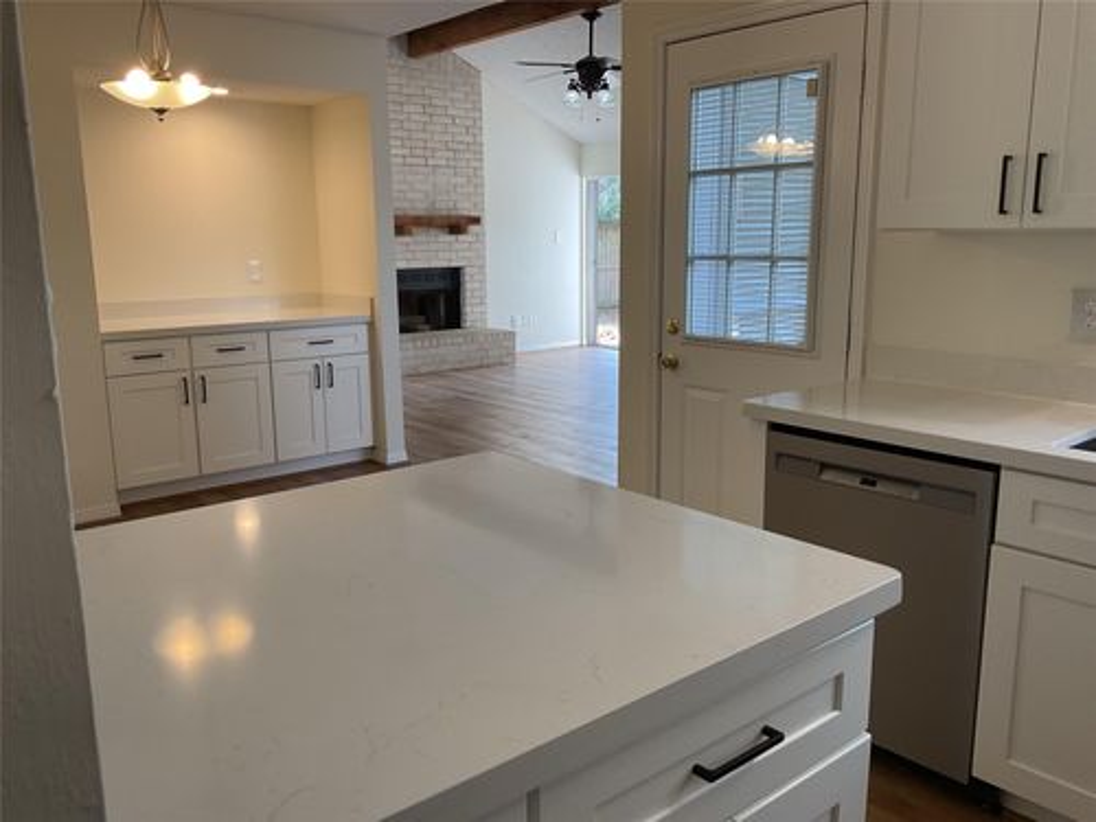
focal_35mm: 29
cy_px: 411
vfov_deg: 48.2
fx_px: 918
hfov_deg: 61.7
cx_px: 548
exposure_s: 1/60
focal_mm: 3
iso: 32
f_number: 1.8
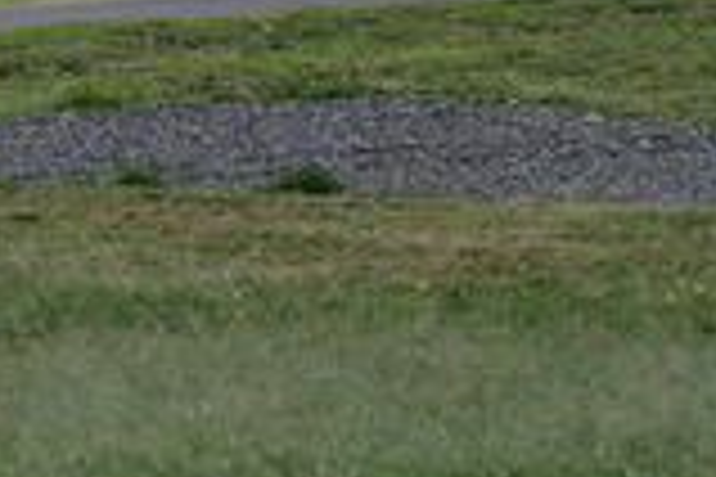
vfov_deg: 0.6
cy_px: -410
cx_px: -995
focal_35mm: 2415
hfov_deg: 0.9
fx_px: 48028
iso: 640
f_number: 13
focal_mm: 320
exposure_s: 1/640
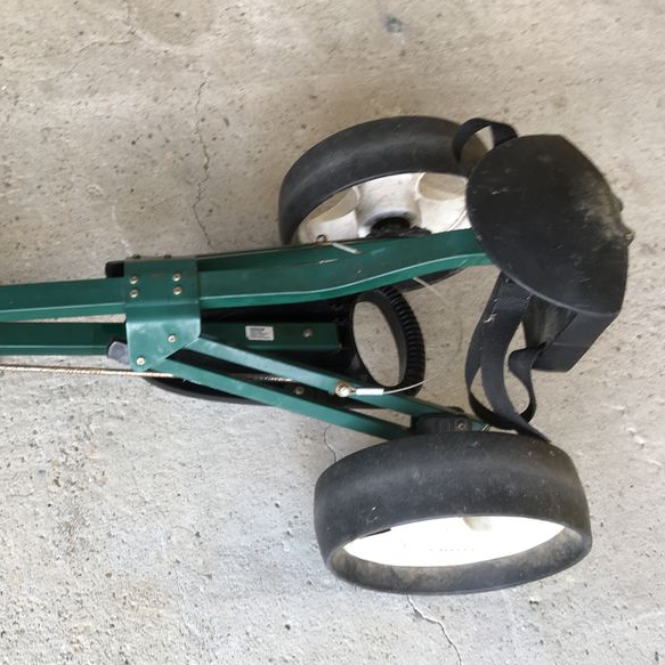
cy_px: 322
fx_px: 956
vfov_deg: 38.3
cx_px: 122
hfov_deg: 36.9
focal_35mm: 44
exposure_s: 1/50
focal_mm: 4.15
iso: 32
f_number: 2.2
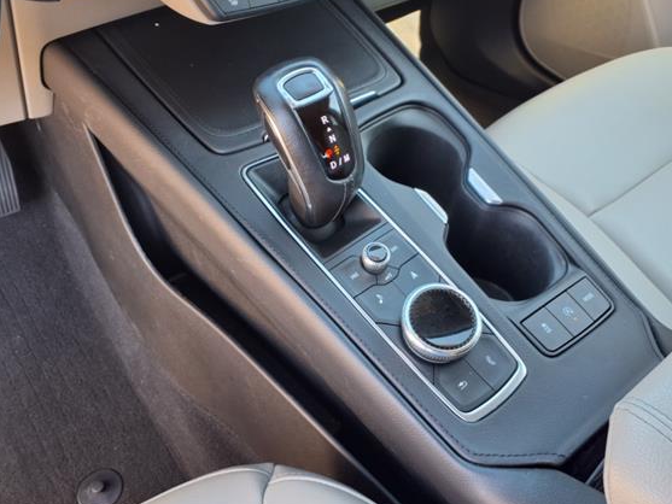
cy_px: 222
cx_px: 363
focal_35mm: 31
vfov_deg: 45.4
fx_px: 602
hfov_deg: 58.3
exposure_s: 1/40
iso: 50
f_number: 1.9
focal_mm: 3.58
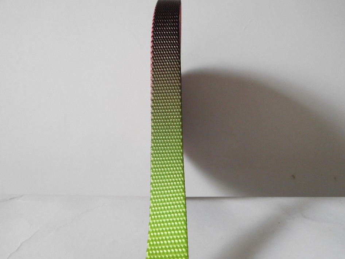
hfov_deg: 69.4
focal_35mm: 25
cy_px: 130
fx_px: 249
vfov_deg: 54.9
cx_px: 172
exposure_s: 1/13
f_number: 3.4
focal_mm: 4.5
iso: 400
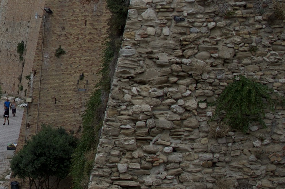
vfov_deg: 9.6
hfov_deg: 13.8
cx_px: -102
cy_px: -19
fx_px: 1124
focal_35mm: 142
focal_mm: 35
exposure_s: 1/200
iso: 100
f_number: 3.2
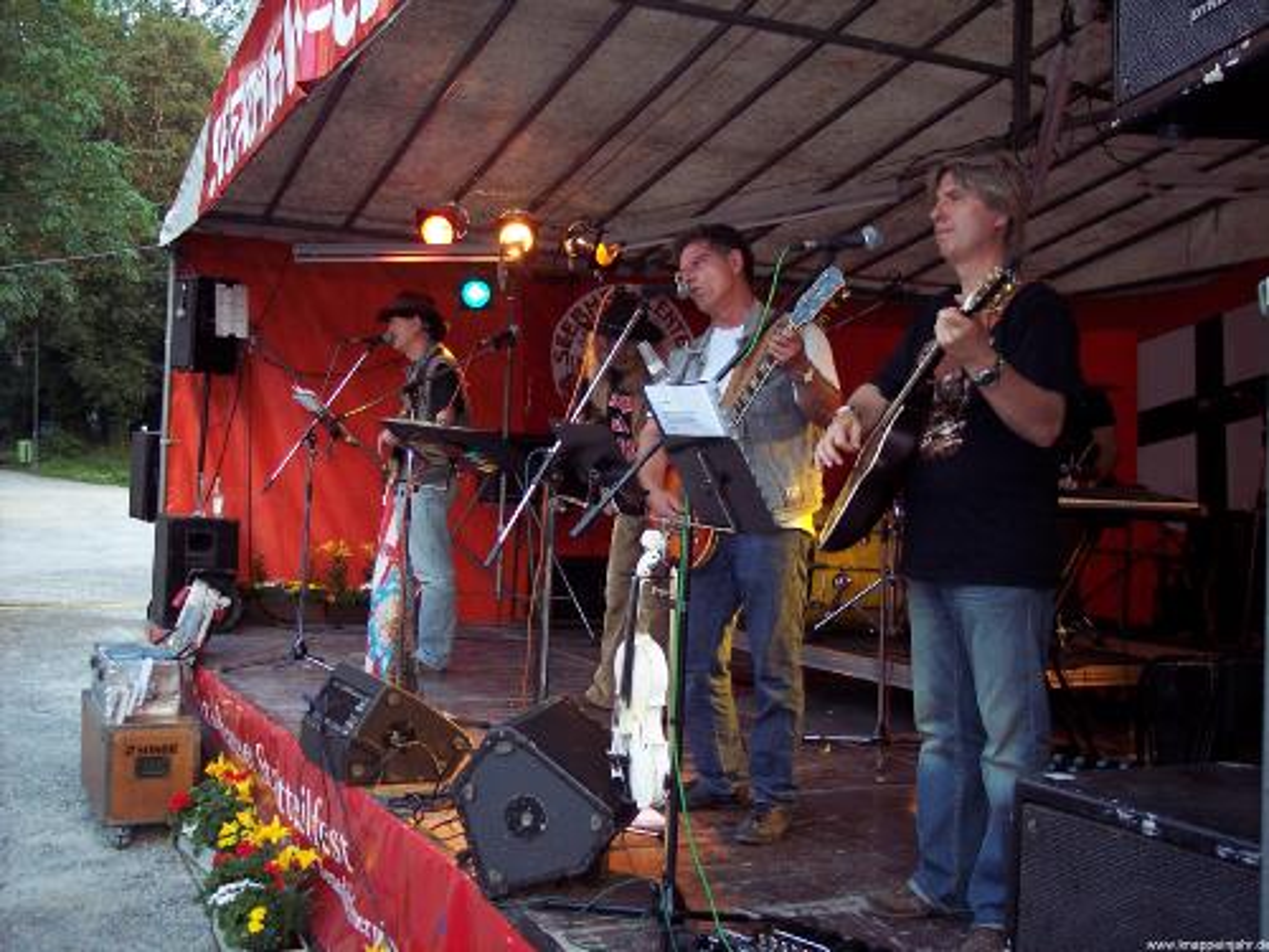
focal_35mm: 39
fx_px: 1430
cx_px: 634
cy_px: 476
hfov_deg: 47.9
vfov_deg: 36.8
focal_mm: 8
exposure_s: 1/60
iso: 140
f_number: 2.8
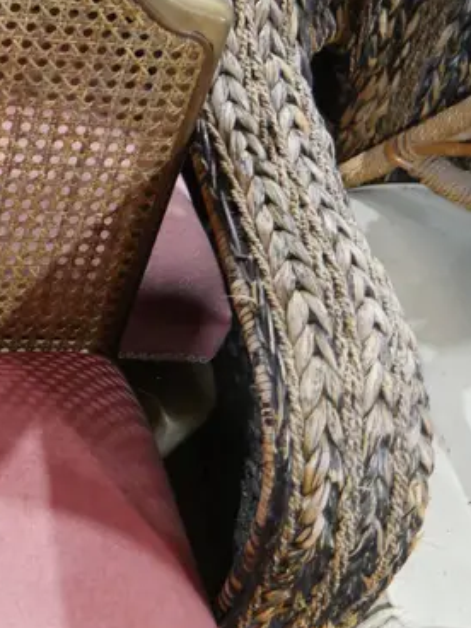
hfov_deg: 18.3
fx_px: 1415
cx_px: -25
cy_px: 270
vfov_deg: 25.0
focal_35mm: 78
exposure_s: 1/60
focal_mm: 14
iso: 2000
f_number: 3.5
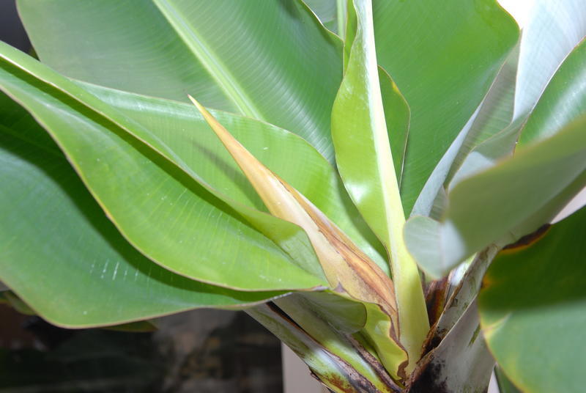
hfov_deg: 37.8
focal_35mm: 52
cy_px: 196
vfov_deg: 25.8
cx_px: 293
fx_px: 856
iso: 200
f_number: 5
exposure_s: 1/60
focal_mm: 35
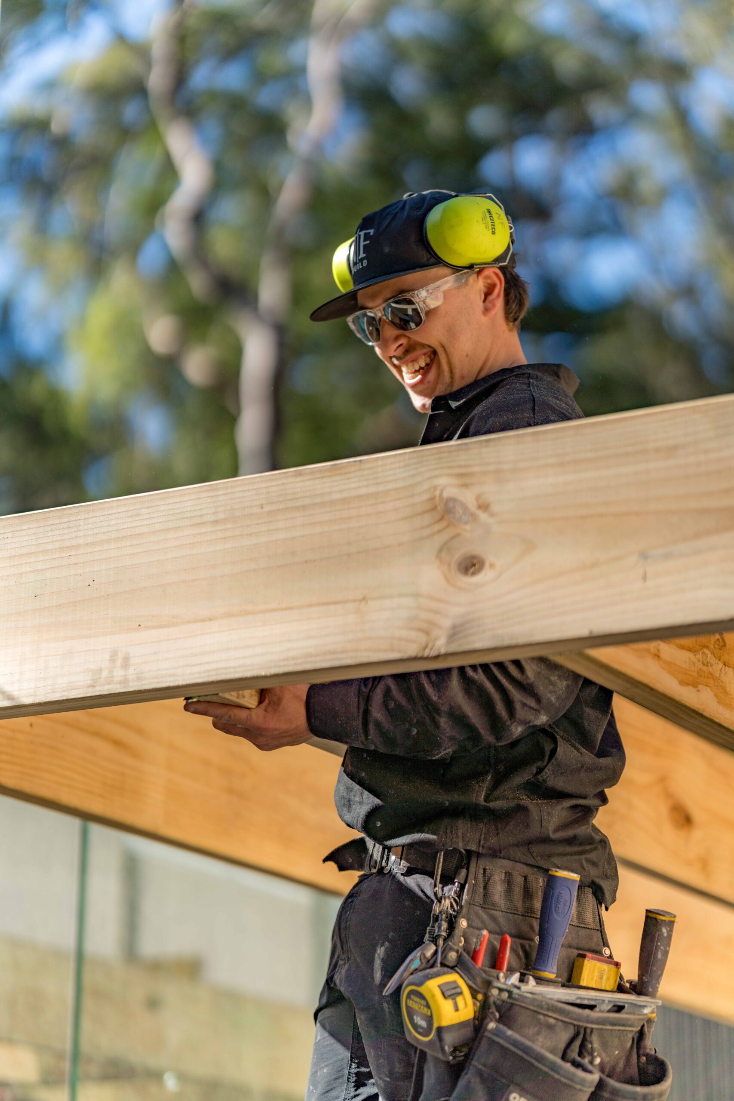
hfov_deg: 16.1
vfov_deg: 23.9
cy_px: 550
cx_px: 367
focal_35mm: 85
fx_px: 2599
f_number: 1.4
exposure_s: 1/5000
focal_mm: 85
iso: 100
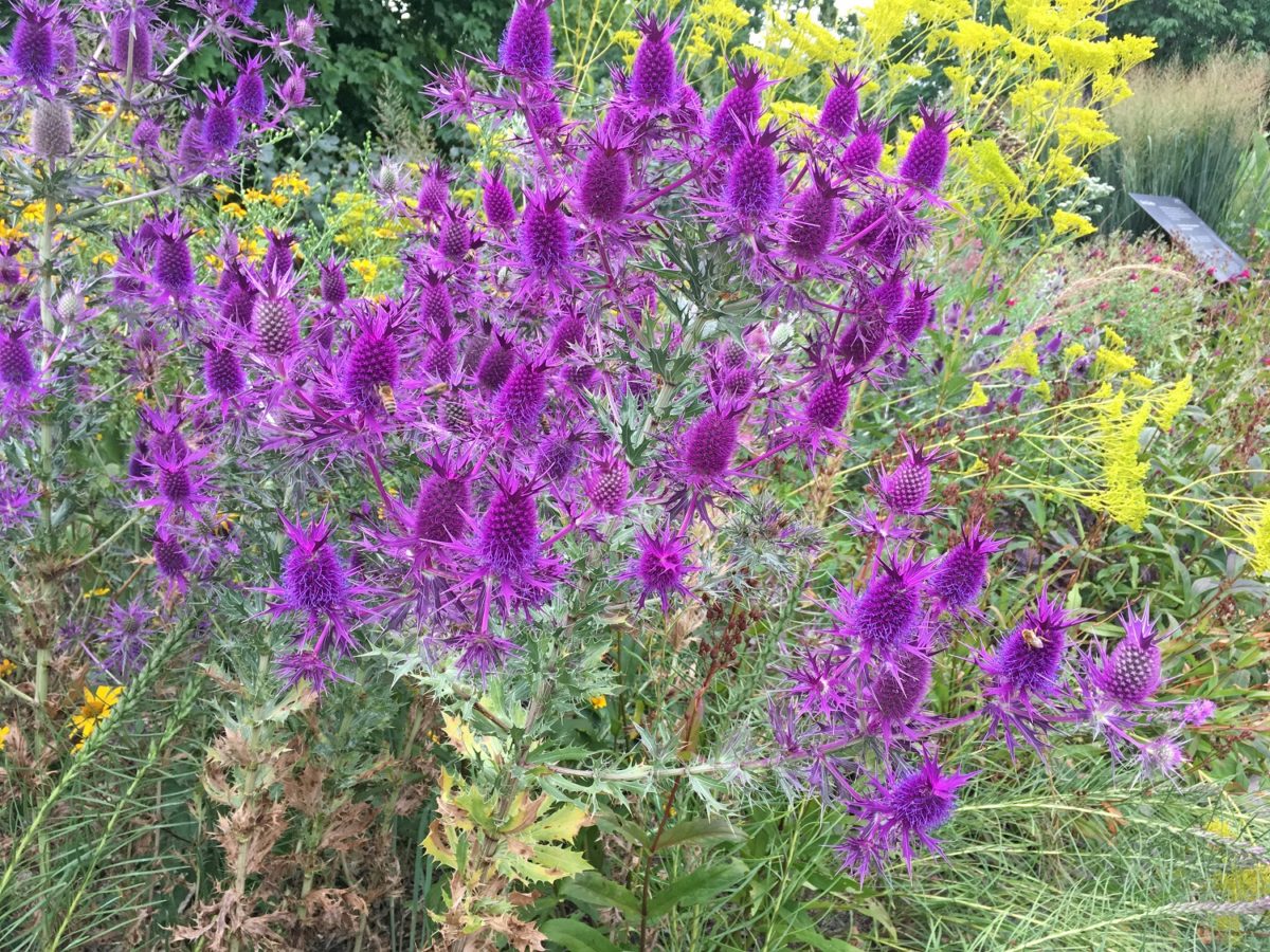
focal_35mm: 29
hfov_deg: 61.7
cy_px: 476
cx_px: 635
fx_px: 1064
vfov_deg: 48.2
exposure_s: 1/120
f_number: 2.2
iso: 32
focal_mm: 4.15
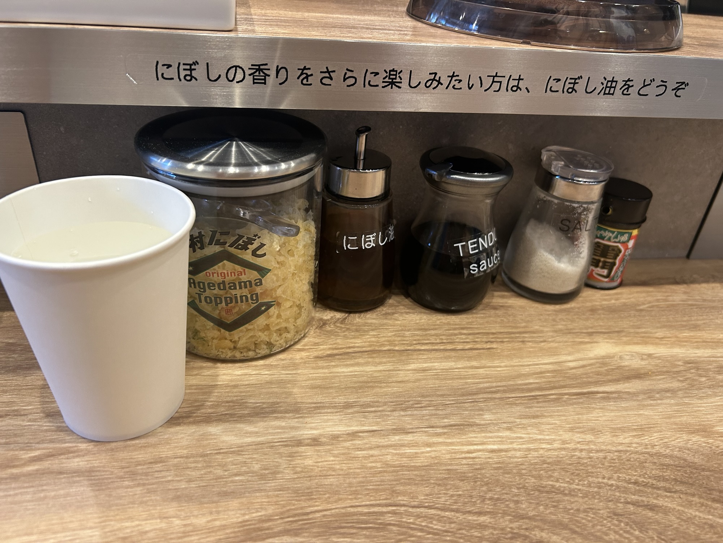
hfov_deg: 67.3
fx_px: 543
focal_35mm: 26
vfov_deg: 53.1
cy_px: 272
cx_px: 362
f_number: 1.5
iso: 125
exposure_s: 1/100
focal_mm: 5.7
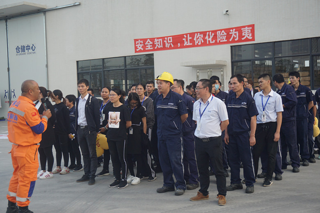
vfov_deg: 28.9
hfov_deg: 42.3
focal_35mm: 46
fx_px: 413
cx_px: 160
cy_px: 106
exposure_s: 1/160
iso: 250
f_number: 5
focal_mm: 31
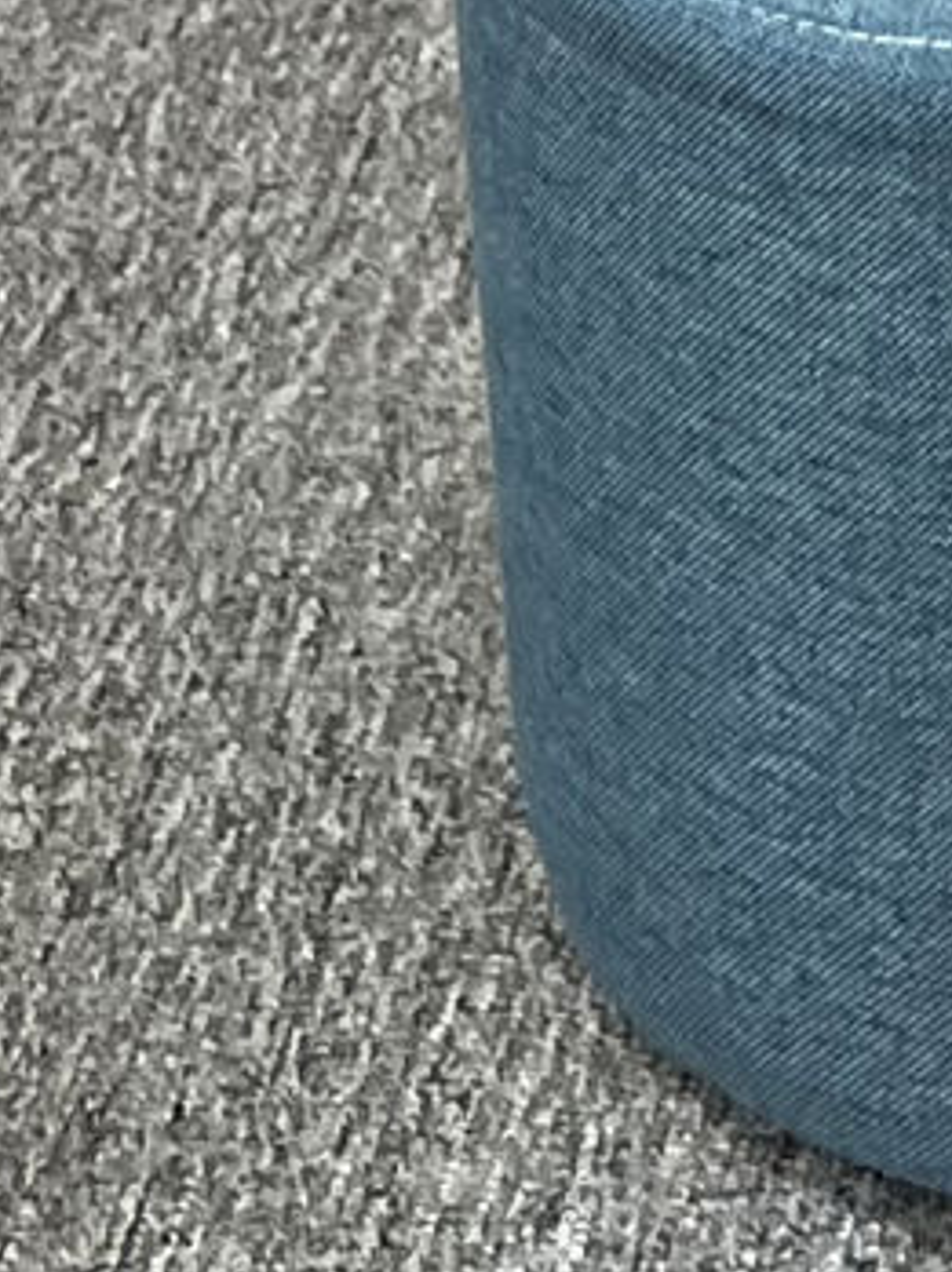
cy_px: -2107
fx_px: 6576
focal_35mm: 179
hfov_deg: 7.8
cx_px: 2035
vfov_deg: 9.4
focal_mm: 5.7
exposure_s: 1/101
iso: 125
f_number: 1.5
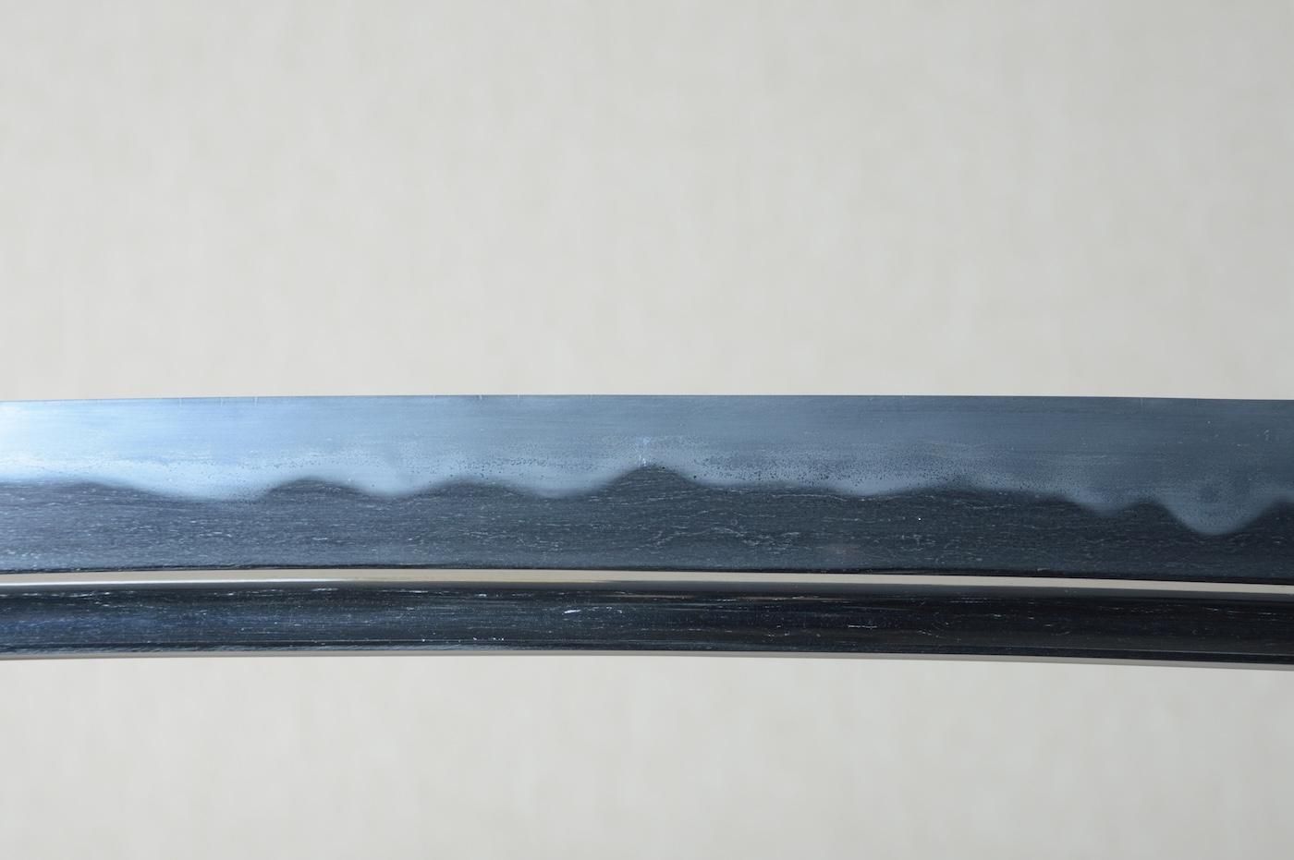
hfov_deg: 18.2
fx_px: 4040
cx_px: 647
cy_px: 430
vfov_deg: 12.2
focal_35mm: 112
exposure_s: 1/2
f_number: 11
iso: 400
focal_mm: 75
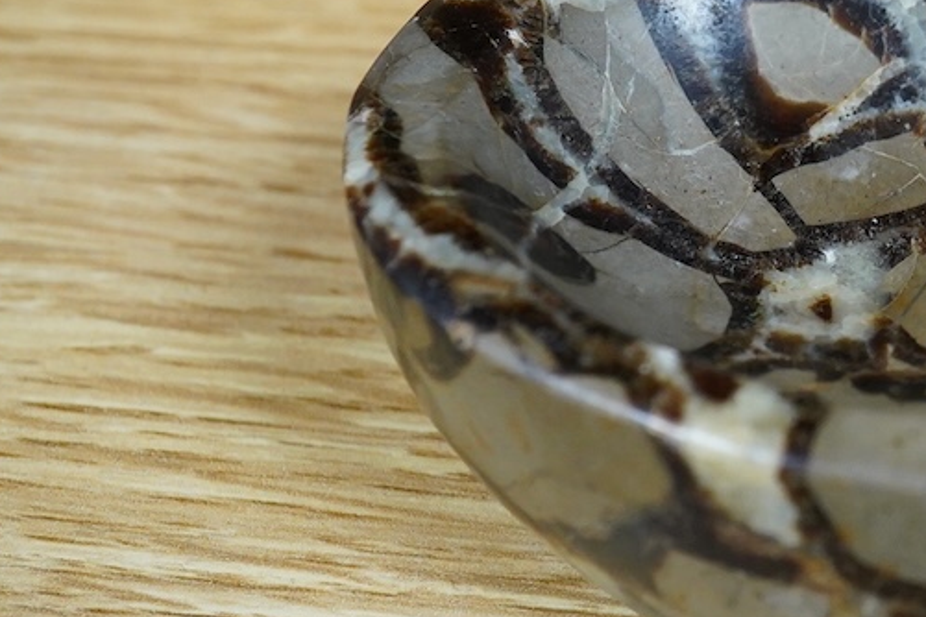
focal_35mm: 101
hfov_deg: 19.5
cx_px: 982
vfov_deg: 13.5
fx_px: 2598
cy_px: 238
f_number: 9
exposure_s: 1/160
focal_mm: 30
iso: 2500
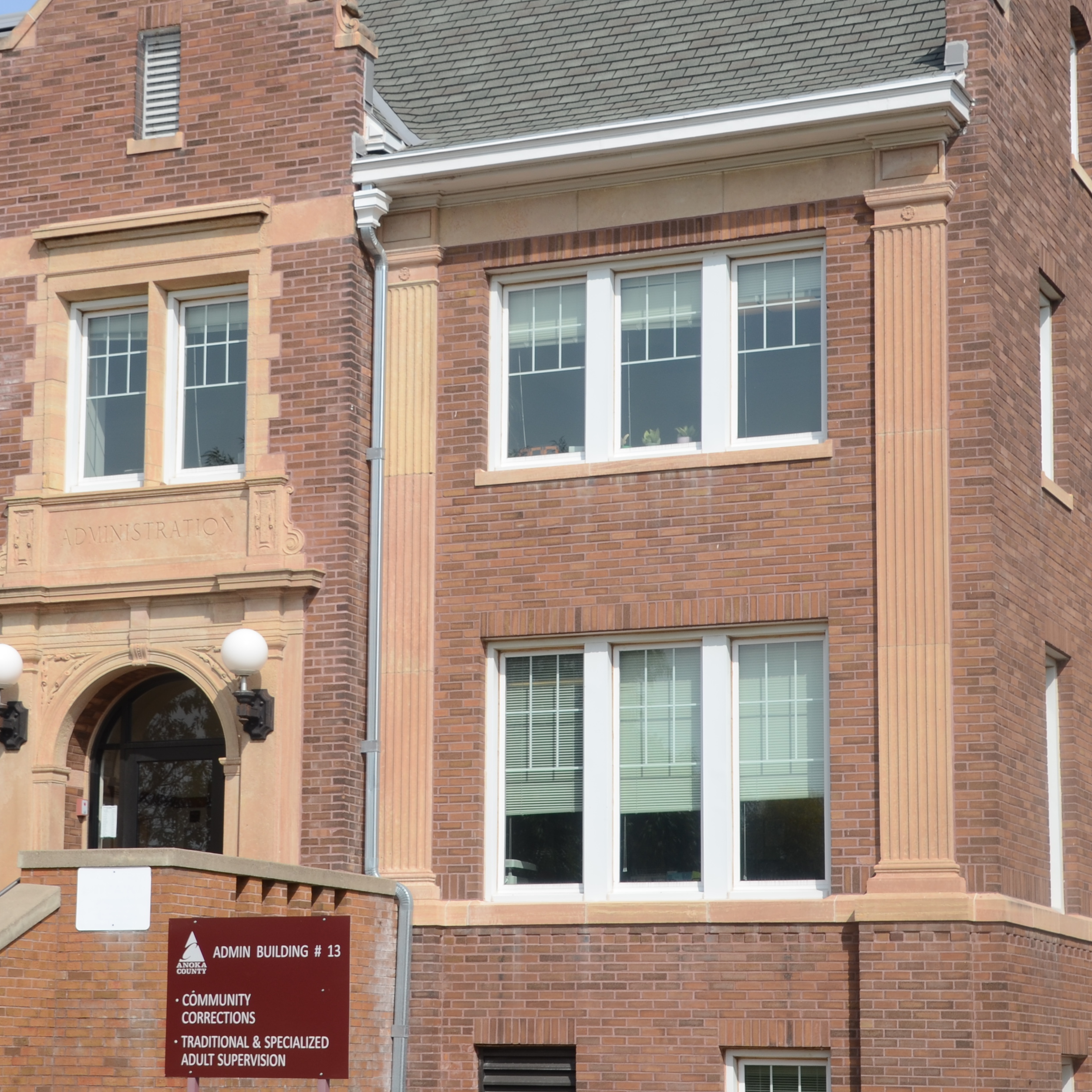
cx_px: 430
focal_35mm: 80
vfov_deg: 21.7
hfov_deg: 21.6
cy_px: 566
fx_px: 2855
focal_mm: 32
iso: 100
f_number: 9
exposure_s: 1/320
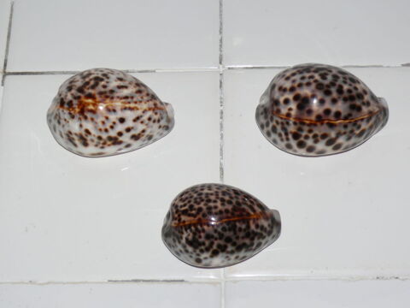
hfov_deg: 24.7
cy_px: 154
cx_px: 205
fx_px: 936
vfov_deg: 18.7
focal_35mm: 79
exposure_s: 1/30
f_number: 3.2
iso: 100
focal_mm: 12.8
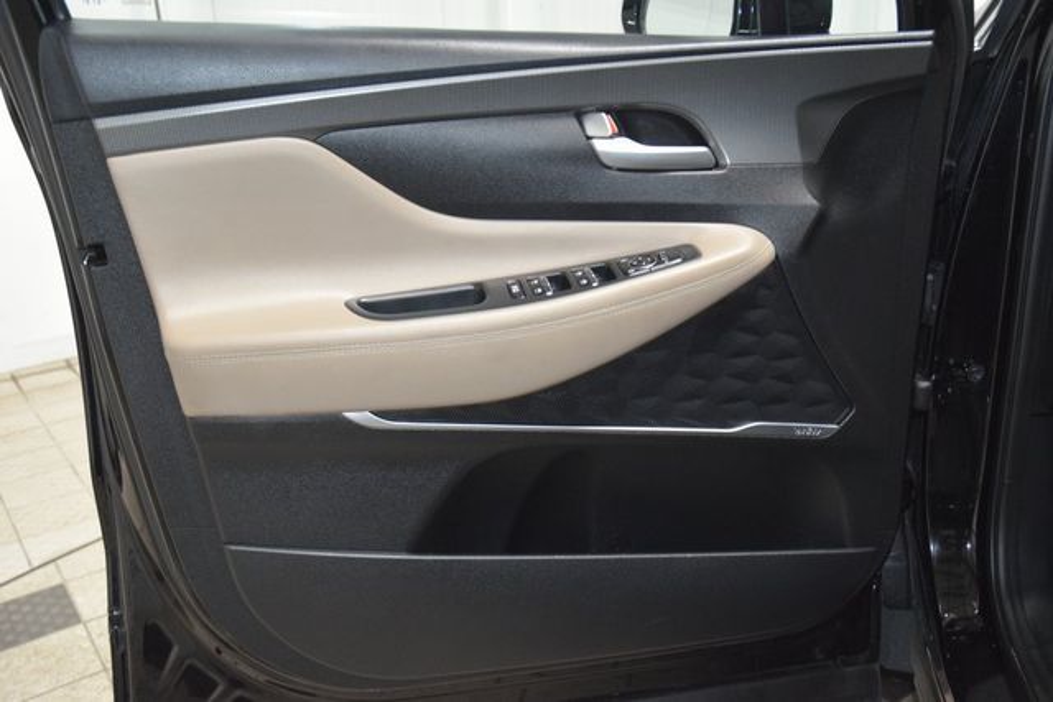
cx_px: 526
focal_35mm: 36
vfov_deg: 36.9
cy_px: 351
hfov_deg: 53.1
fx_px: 1053
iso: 2200
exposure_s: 1/60
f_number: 3.8
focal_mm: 24
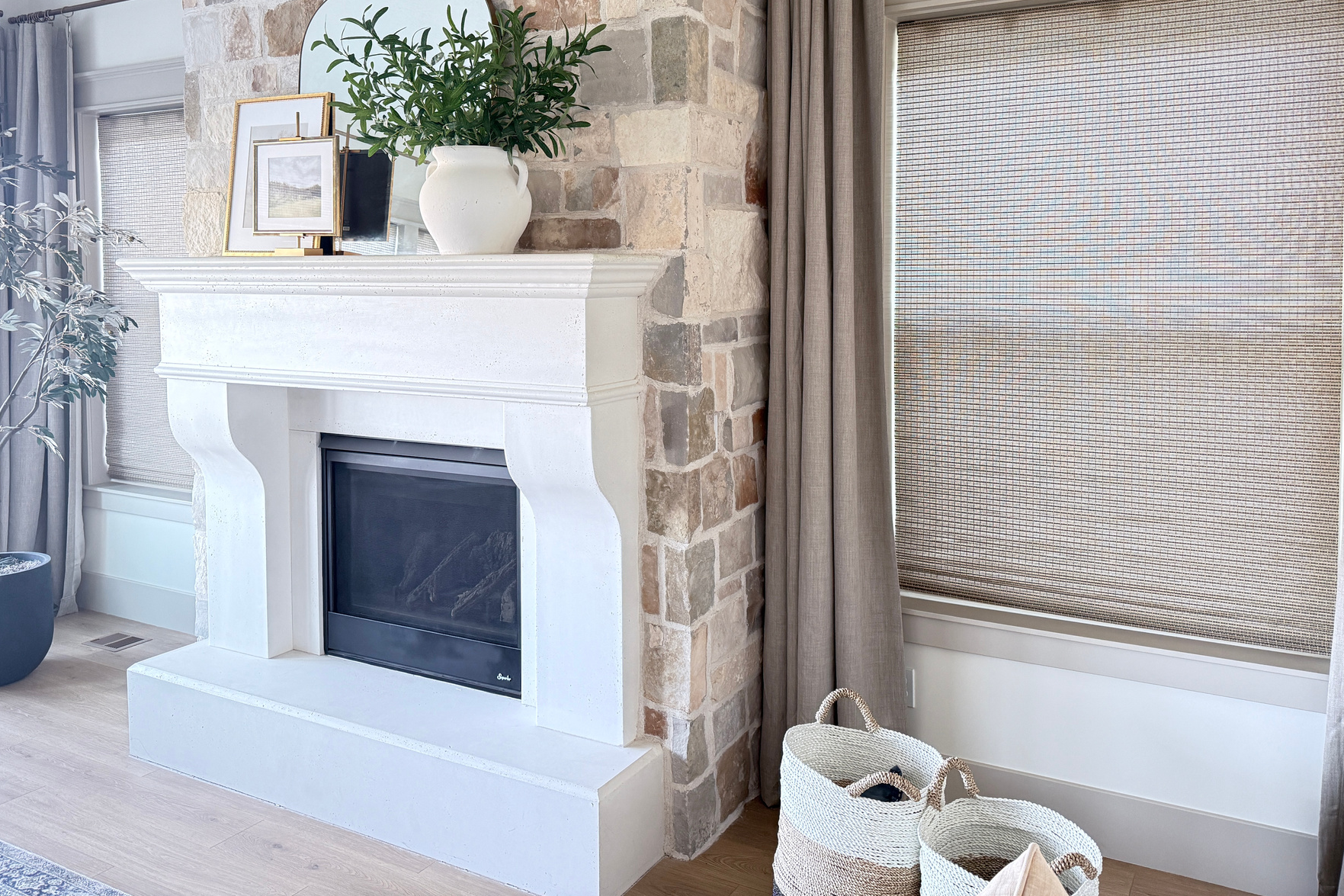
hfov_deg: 63.7
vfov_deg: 44.4
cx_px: 676
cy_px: 313
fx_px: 1082
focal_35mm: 29
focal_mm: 6.76
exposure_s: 1/60
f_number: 1.78
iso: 320
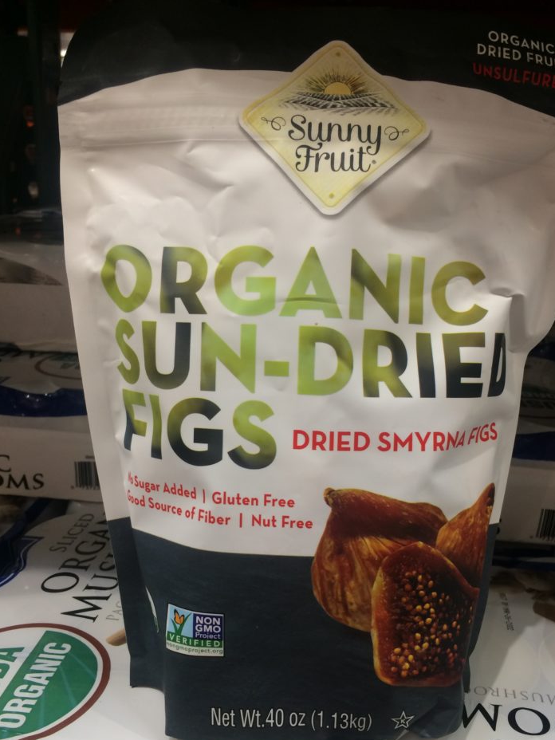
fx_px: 684
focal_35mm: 32
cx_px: 304
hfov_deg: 44.1
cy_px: 407
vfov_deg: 56.7
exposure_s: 1/30
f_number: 2.2
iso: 80
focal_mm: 4.15
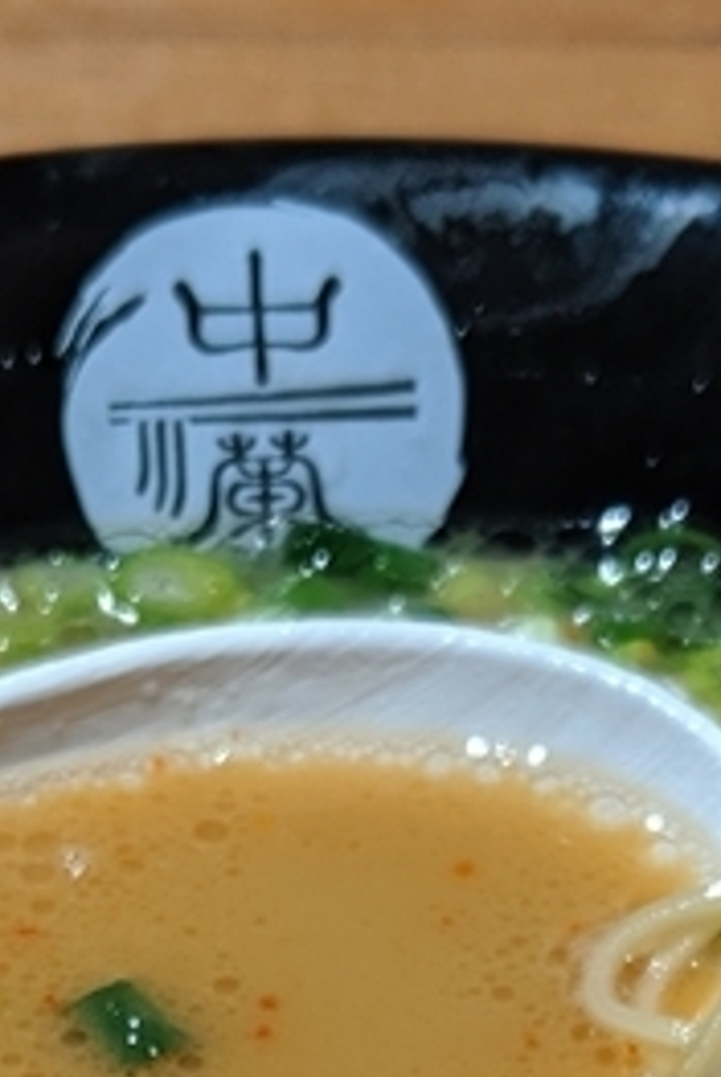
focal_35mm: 128
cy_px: 1568
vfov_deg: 14.9
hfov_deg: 10.7
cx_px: 315
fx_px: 3835
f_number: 1.8
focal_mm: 4.44
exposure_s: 1/99.9
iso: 60
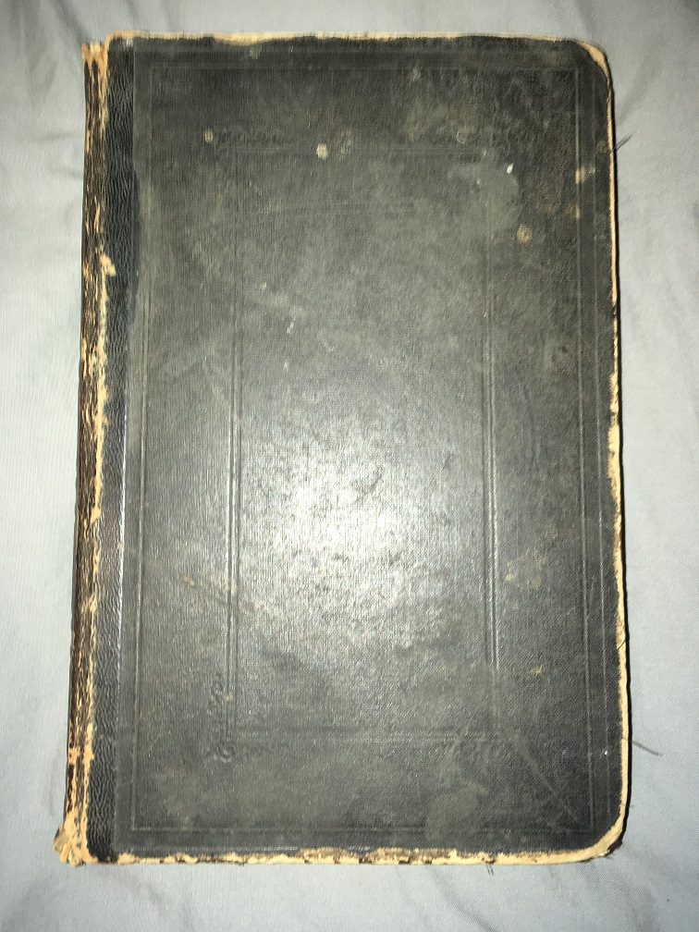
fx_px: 781
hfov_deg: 48.2
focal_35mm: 29
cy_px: 466
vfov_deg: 61.7
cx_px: 350
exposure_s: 1/17
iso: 25
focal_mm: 4.15
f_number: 2.2
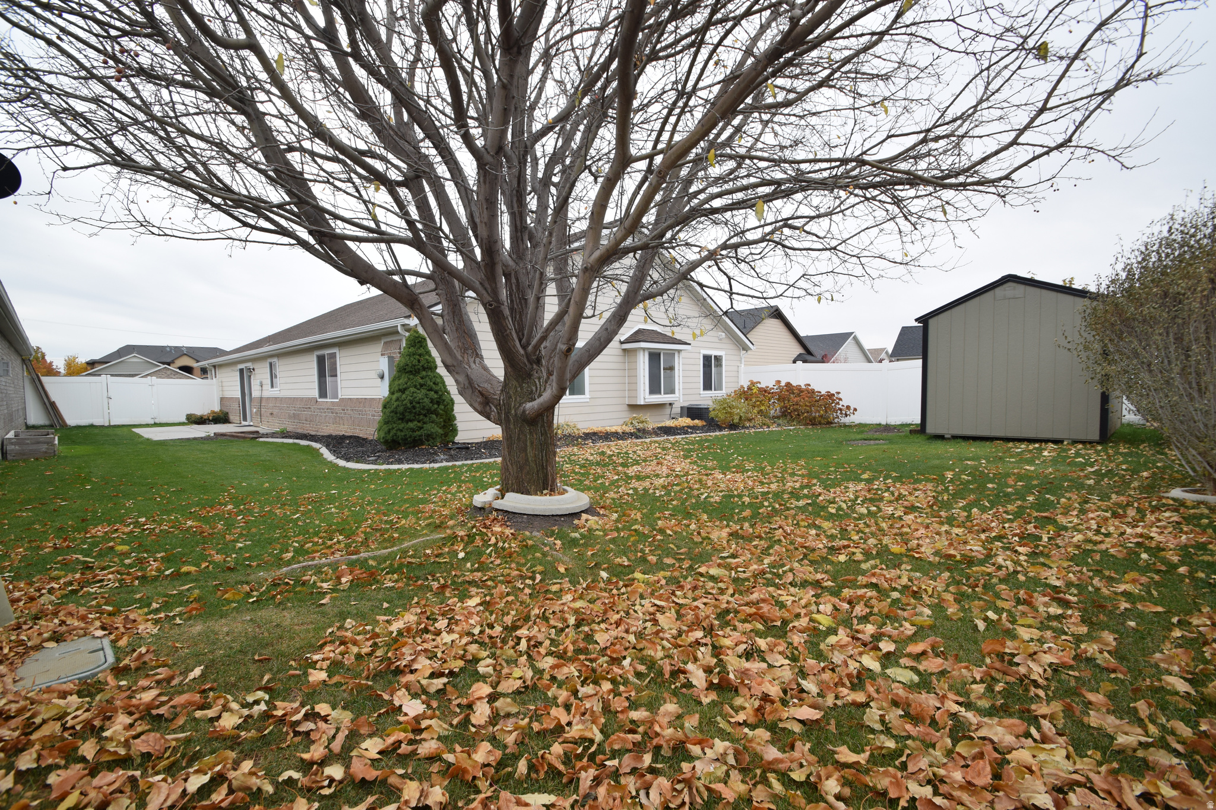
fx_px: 507
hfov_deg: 100.4
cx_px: 608
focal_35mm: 15
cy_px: 405
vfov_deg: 77.3
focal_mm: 10
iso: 280
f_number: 8
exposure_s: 1/250
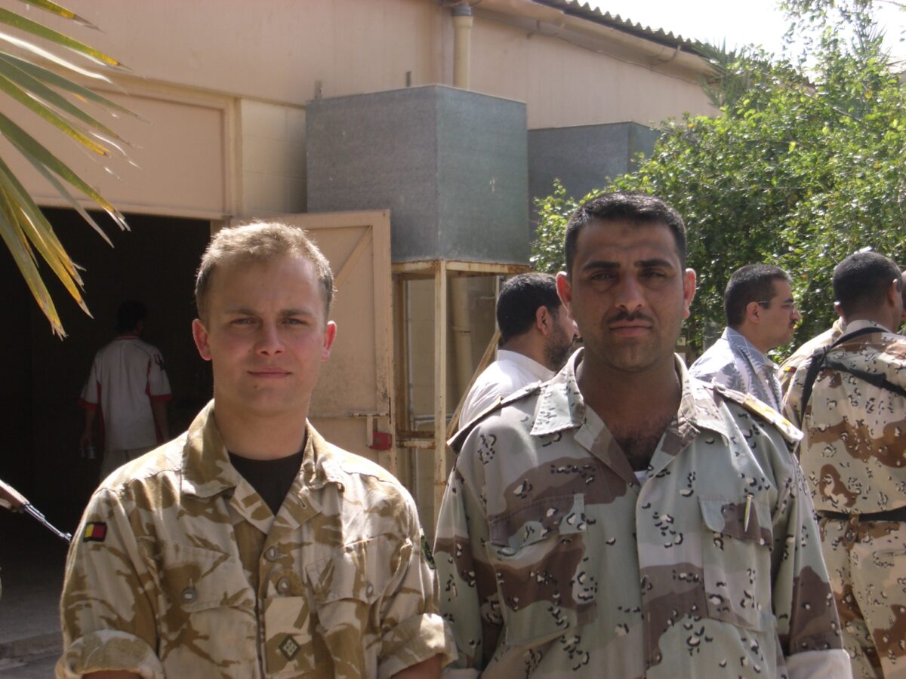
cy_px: 340
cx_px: 453
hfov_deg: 31.2
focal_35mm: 62
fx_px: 1623
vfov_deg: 23.7
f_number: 3.5
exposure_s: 1/320
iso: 80
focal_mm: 10.2
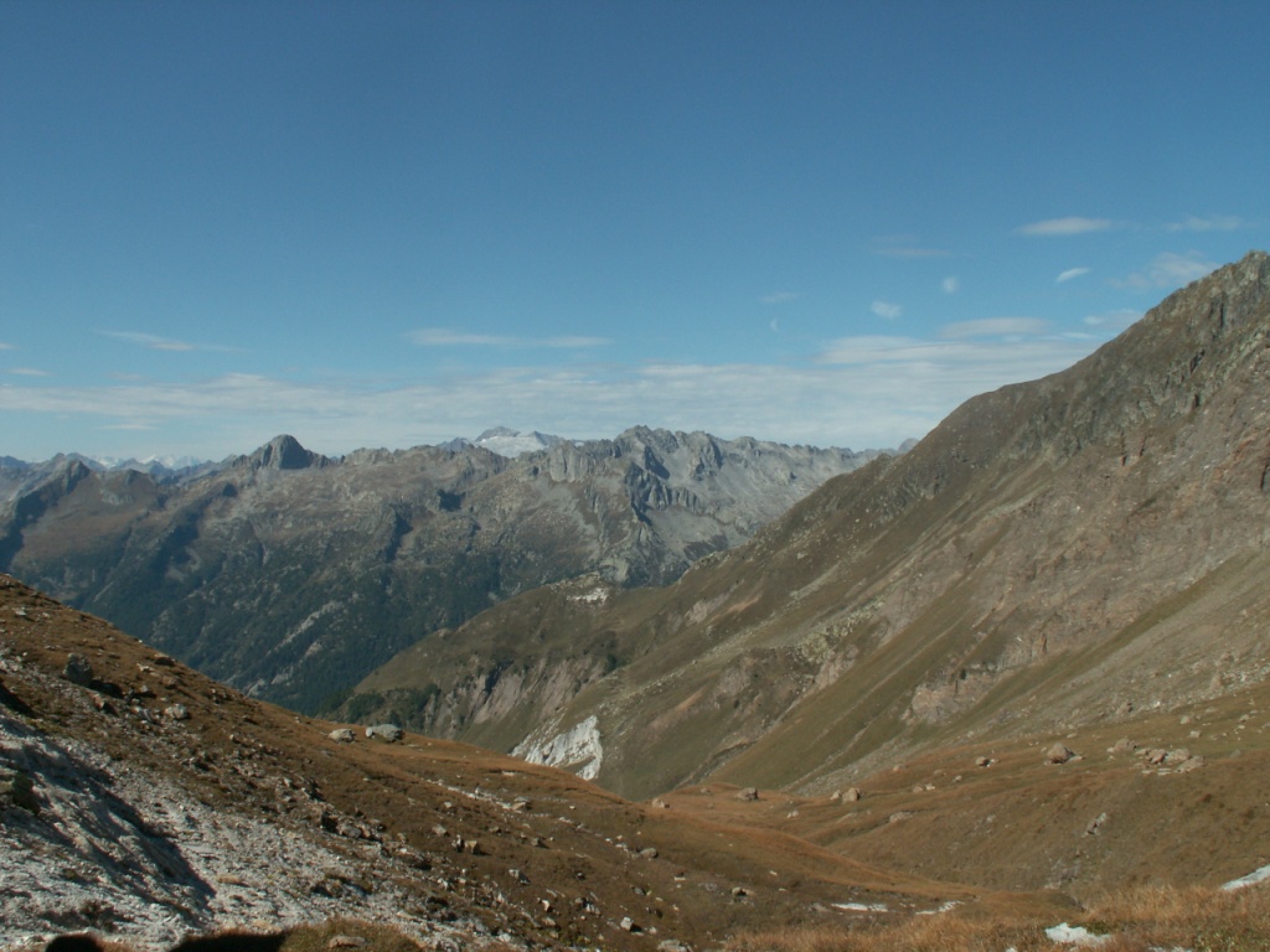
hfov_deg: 52.6
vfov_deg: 40.7
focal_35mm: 35
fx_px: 1284
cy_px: 476
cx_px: 635
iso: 50
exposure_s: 1/250
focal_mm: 5.86
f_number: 7.1
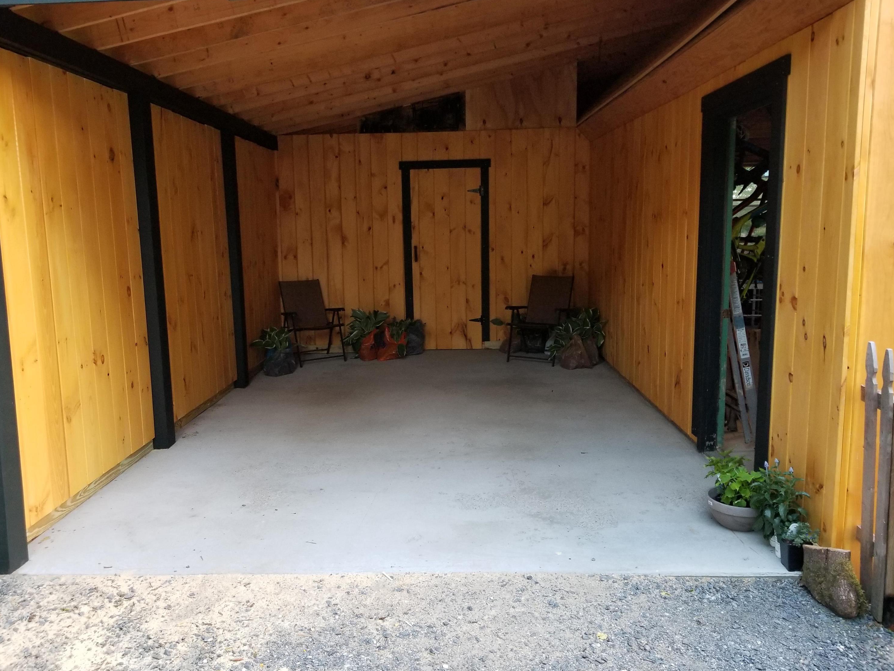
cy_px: 337
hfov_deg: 65.3
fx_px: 697
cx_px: 433
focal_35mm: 27
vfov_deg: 51.4
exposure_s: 1/30
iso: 200
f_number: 1.7
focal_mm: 4.25
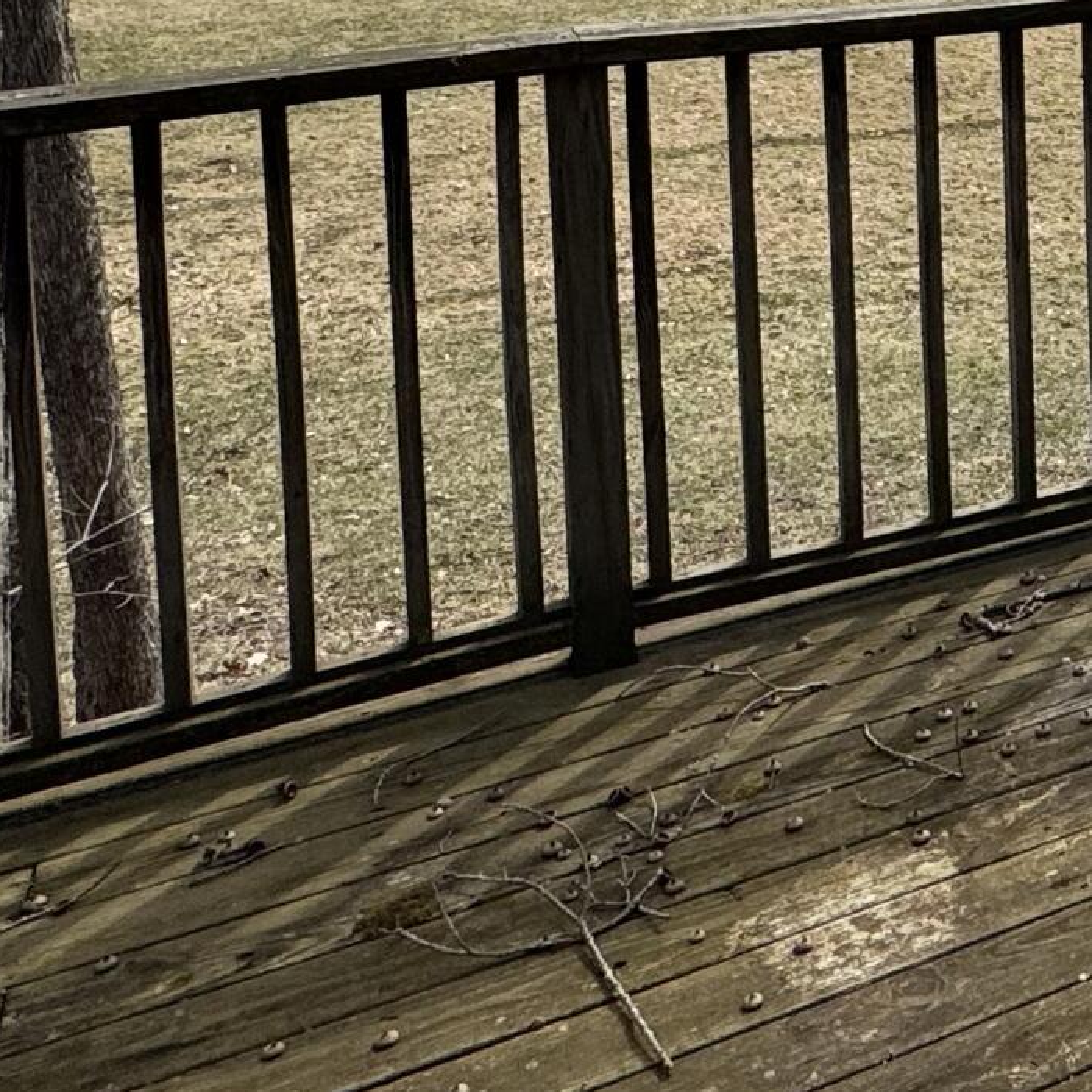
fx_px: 1892
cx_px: 1437
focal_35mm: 53
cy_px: -226
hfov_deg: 26.9
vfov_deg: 28.1
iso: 50
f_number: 2.2
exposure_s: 1/2083
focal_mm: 2.22
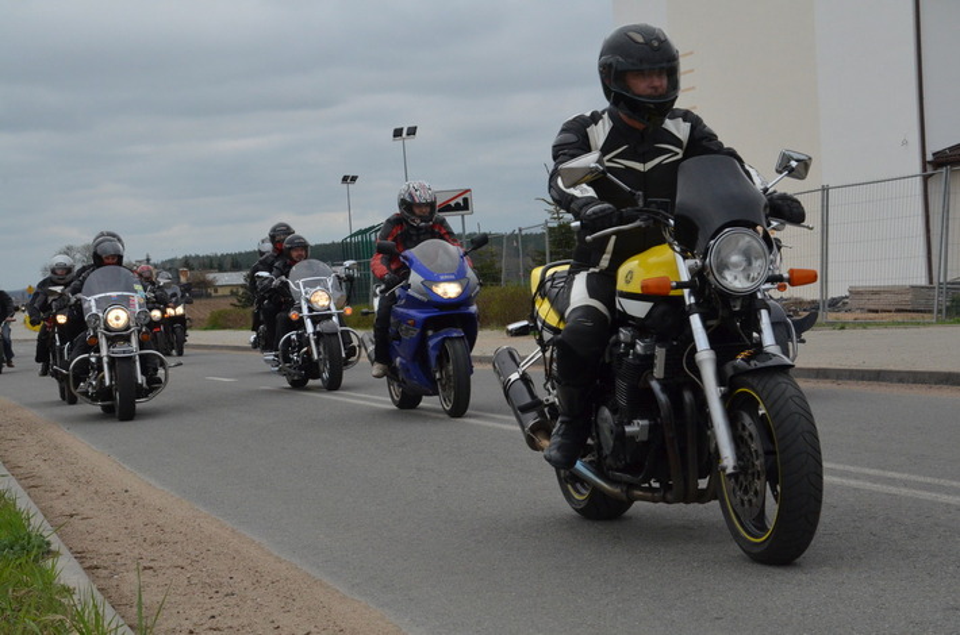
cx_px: 480
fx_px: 1996
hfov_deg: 27.0
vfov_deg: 18.1
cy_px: 318
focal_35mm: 75
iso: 1600
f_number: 14
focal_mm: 50
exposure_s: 1/800
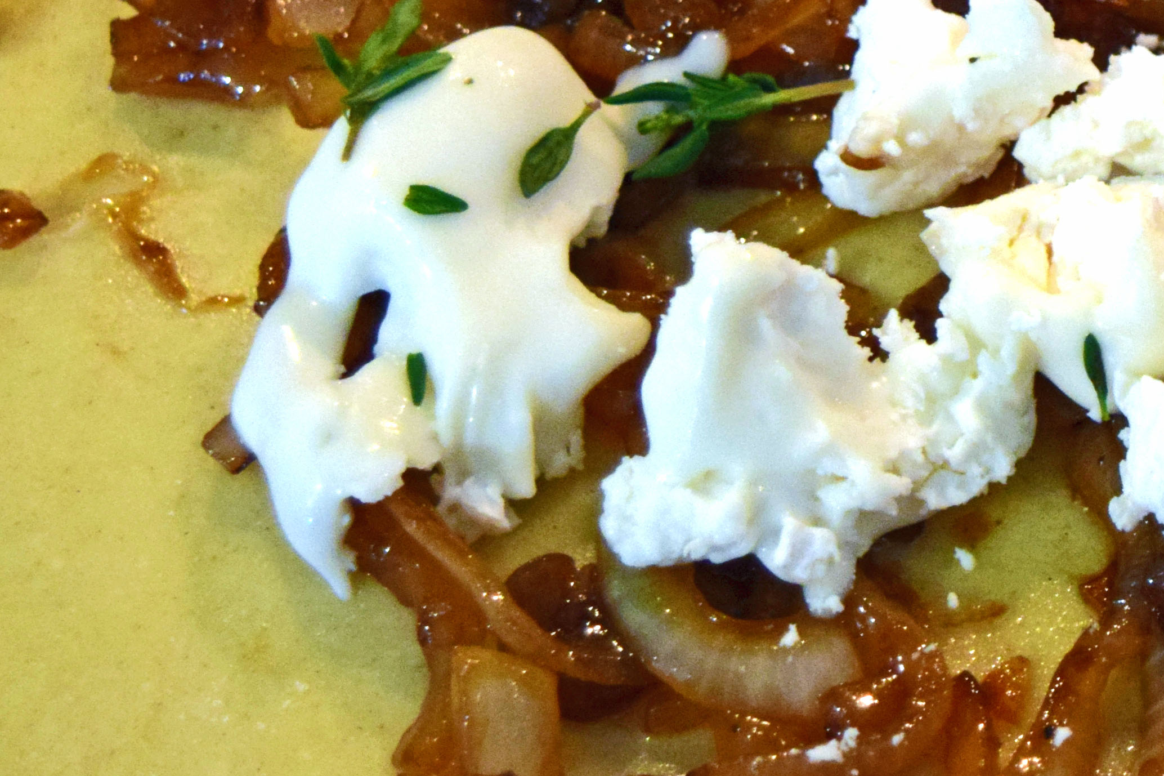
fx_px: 4784
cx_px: 1414
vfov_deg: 9.2
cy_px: 95
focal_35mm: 148
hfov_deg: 13.5
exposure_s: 1/60
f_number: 4.5
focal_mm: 34
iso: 1250
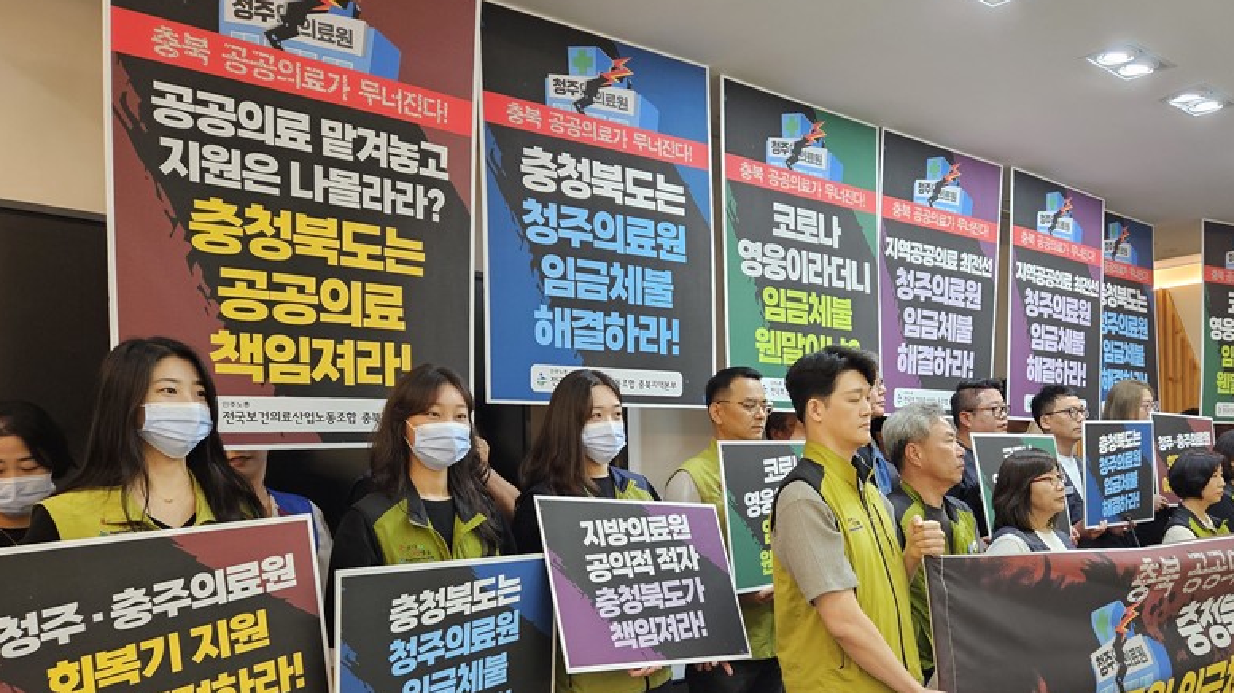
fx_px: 1014
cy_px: 474
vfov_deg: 37.3
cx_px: 704
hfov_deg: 62.4
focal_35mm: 31
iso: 250
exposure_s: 1/120
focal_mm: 5.4
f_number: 1.8
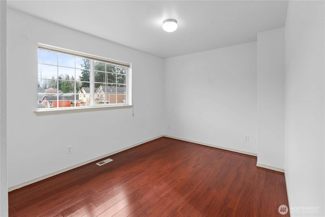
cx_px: 162
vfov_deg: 77.3
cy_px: 108
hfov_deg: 100.4
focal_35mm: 15
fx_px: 135
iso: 400
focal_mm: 10
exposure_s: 1/10
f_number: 9
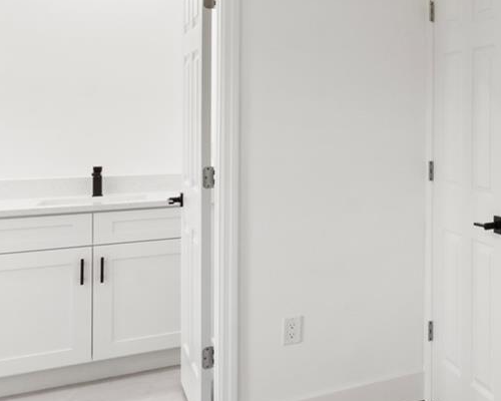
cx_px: 654
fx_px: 667
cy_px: 114
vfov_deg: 33.0
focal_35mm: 45
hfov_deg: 31.5
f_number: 14
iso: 320
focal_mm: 10
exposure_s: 1/1.67
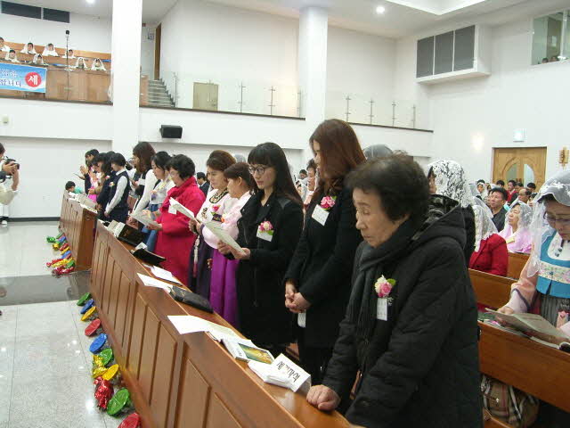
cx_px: 285
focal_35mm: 28
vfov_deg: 49.7
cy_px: 214
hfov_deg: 63.4
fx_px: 461
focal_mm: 7.4
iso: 100
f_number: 2.2
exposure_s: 1/15
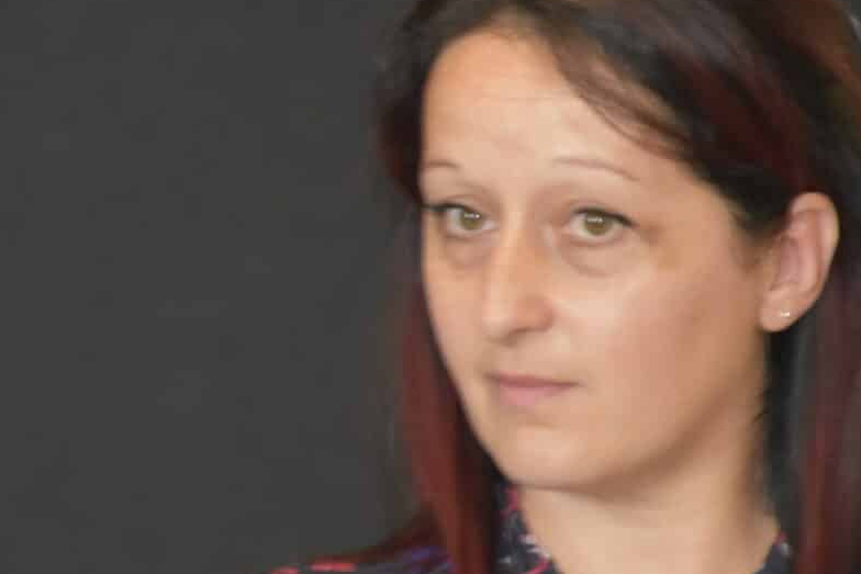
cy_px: 258
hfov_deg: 1.8
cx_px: -10
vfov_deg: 1.2
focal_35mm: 1175
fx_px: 28105
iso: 2500
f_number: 6.3
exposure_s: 1/60
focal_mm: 300
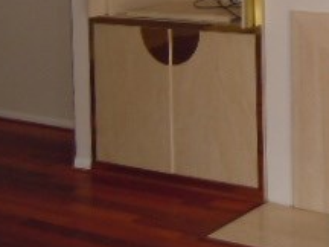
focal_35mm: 89
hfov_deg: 21.1
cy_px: -67
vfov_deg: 15.8
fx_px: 846
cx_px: 344
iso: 250
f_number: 3.5
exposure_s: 1/30
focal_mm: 5.4
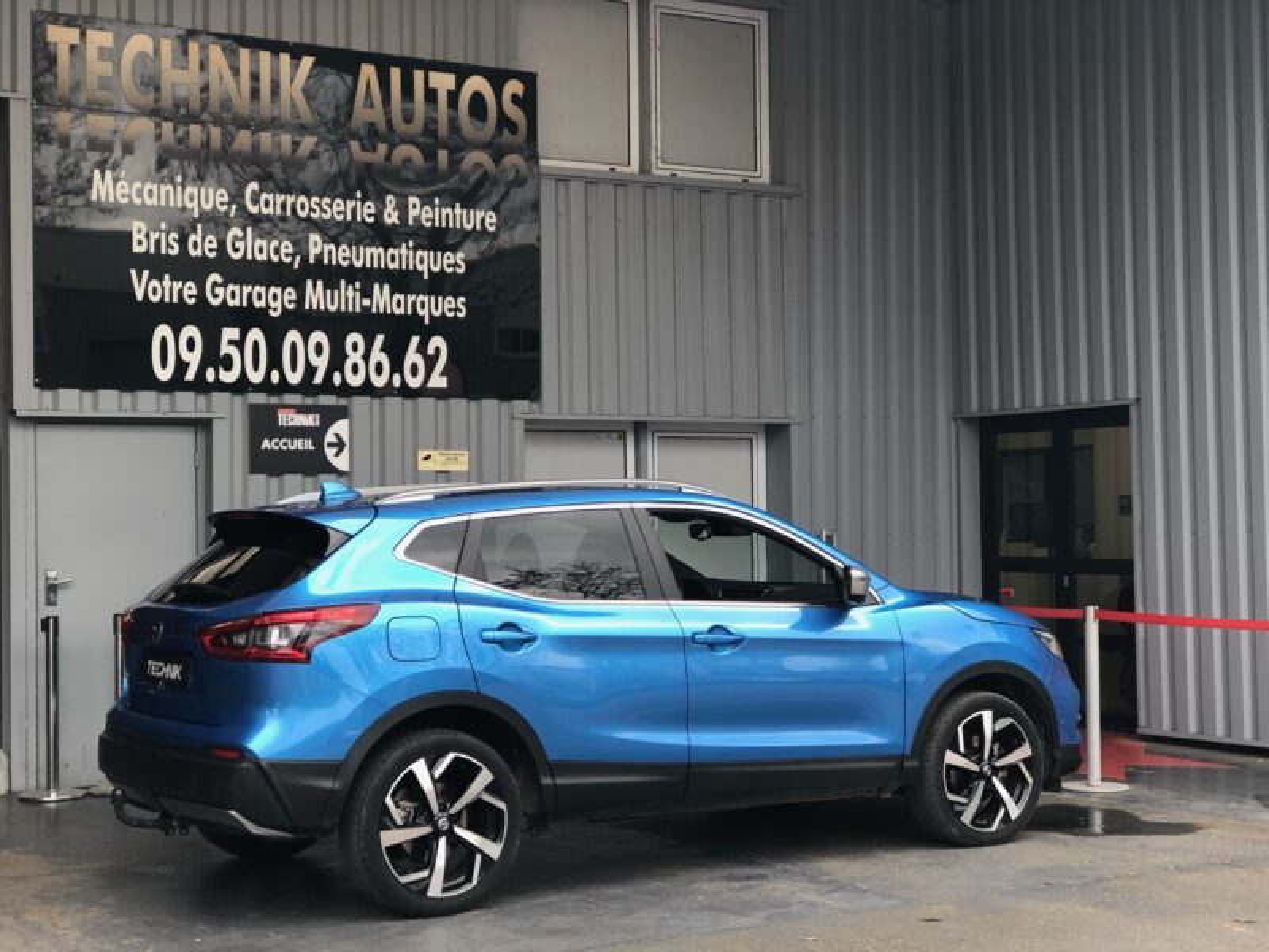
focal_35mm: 57
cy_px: 476
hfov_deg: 33.8
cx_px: 634
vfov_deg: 25.7
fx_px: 2090
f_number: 2.8
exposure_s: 1/120
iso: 32
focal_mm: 6.6
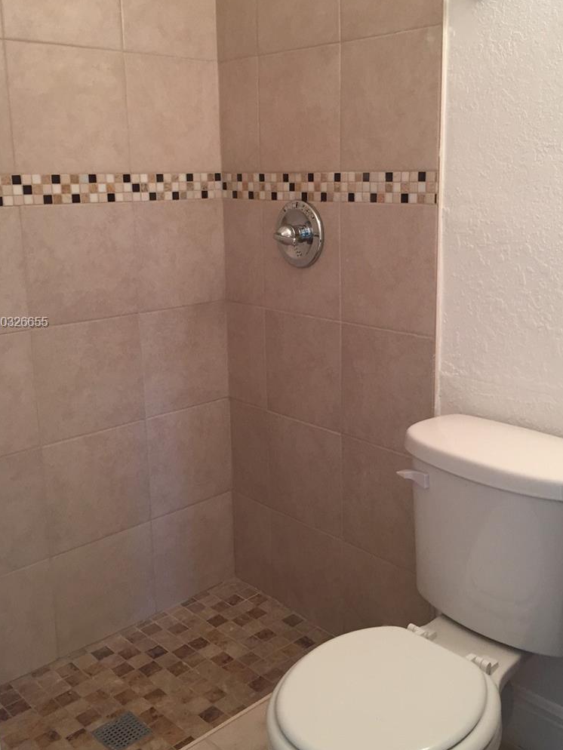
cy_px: 324
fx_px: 759
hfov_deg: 40.6
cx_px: 322
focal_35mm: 35
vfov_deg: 52.4
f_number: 2.2
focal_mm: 4.15
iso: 80
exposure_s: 1/30
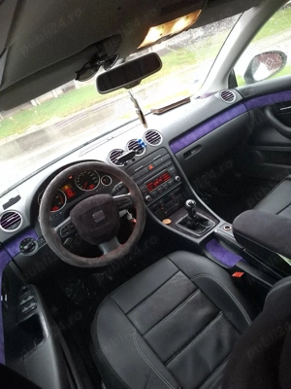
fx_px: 258
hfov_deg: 58.9
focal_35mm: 23
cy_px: 194
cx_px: 146
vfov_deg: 73.9
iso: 200
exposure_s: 1/50
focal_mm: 5.54
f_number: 1.8
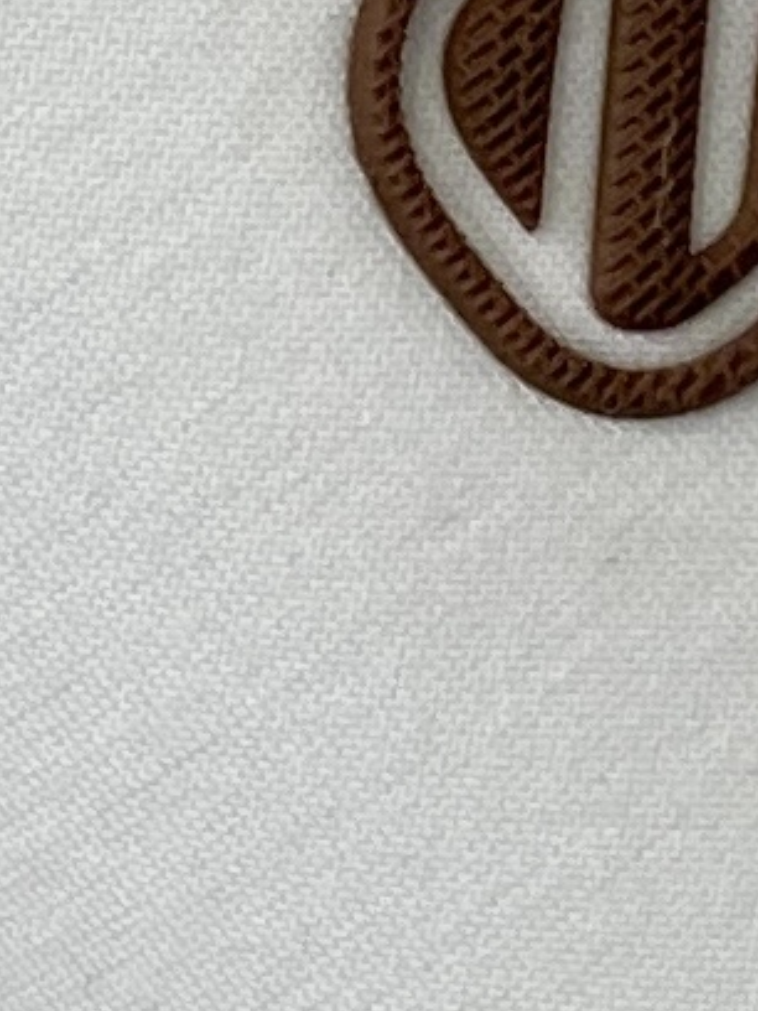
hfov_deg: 24.2
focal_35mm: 59
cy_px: 140
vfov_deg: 31.5
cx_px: 669
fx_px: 1723
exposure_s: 1/121
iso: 50
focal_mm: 4.25
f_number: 1.8
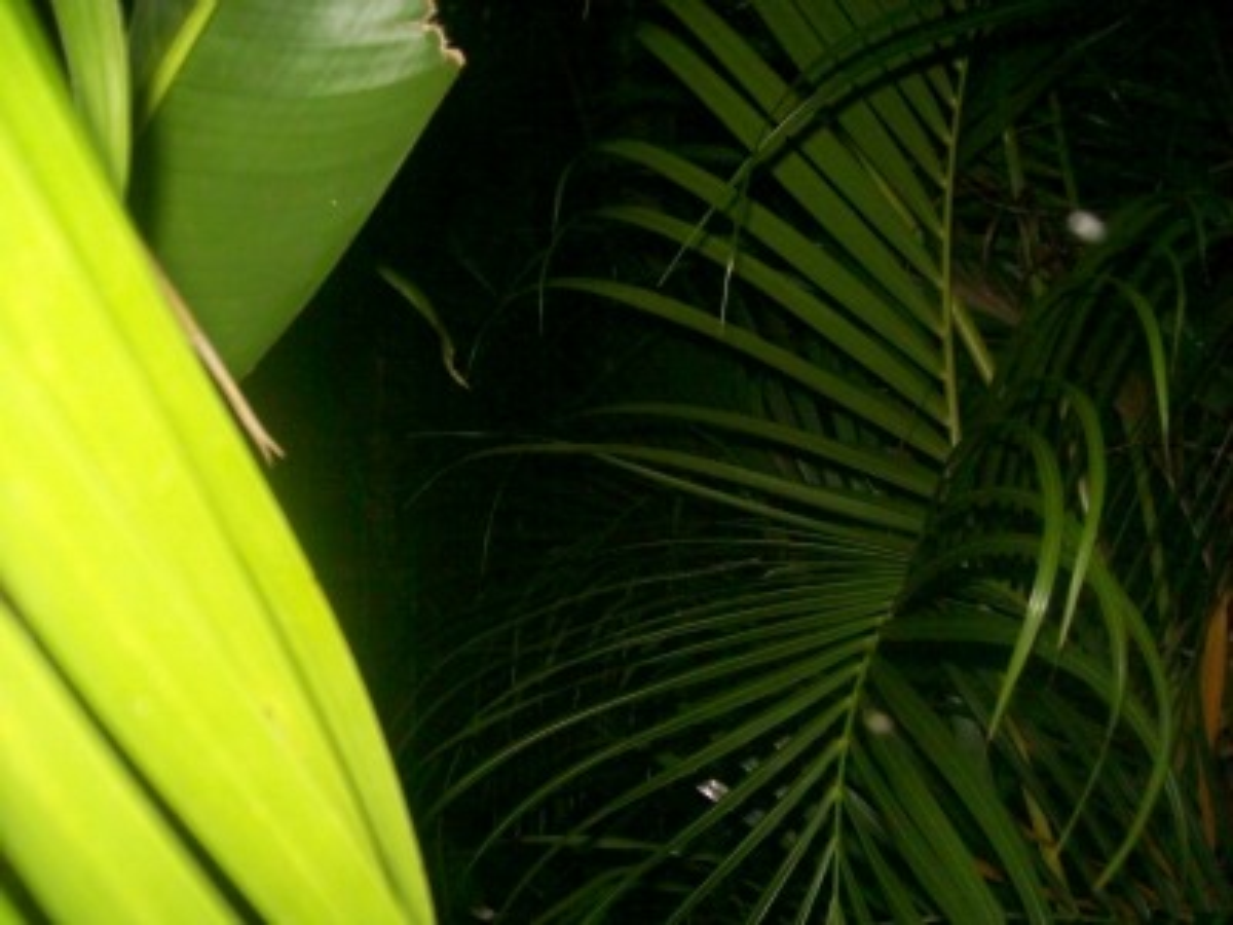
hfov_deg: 51.4
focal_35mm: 36
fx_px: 1282
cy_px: 462
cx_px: 616
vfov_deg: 39.7
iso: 160
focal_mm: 6
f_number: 2.7
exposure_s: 1/64
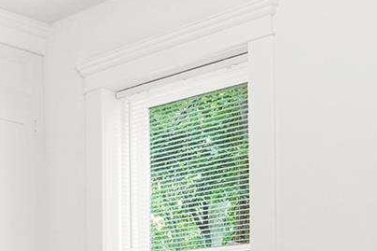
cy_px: 343
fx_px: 796
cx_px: 53
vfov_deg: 16.7
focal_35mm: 76
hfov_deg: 26.0
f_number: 8
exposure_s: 1/10
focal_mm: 10
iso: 320
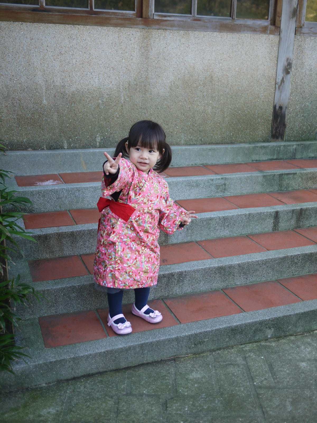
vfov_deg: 46.8
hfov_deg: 36.0
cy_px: 212
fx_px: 488
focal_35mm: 40
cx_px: 158
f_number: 1.7
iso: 160
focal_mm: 20
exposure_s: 1/500
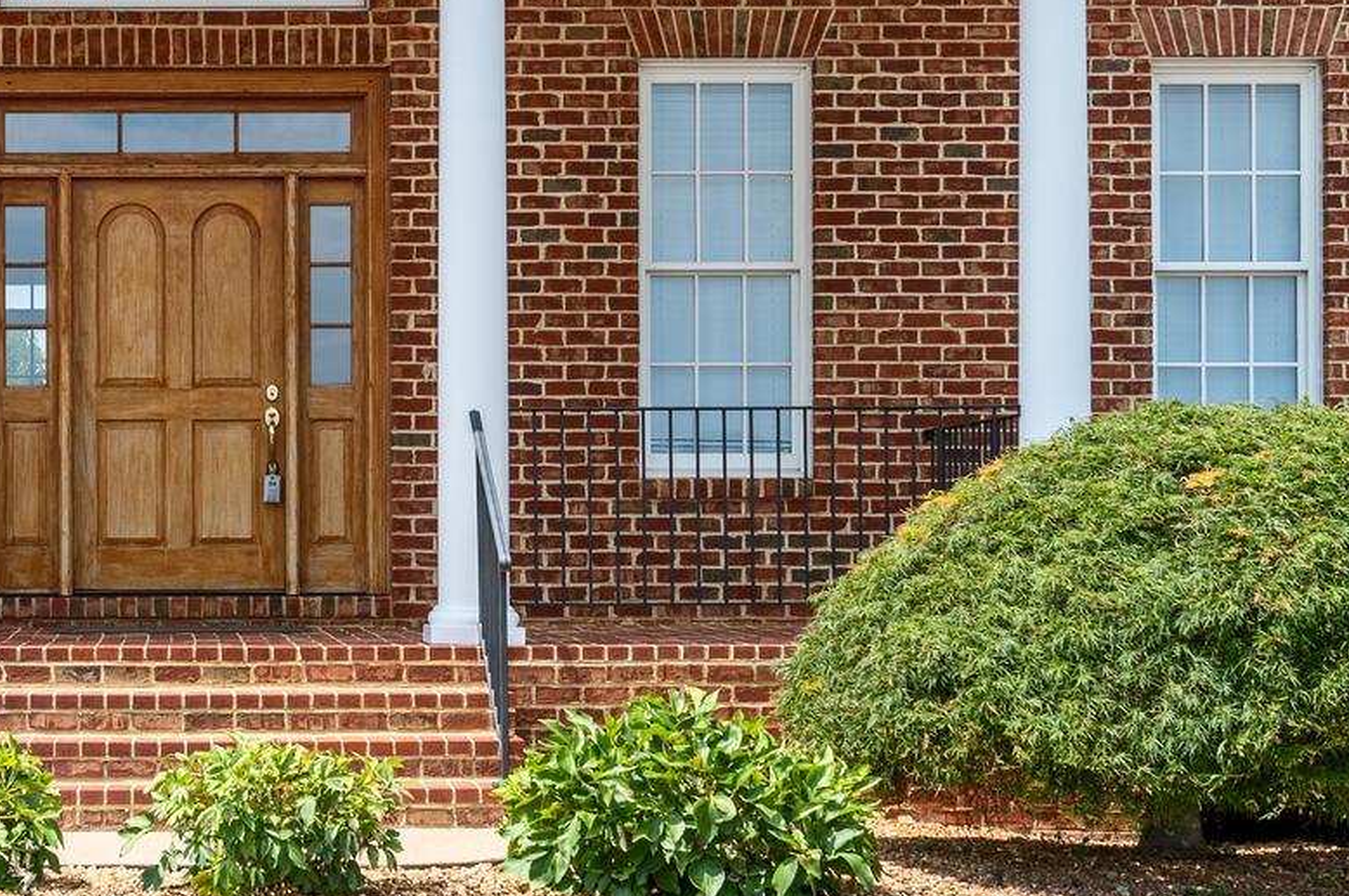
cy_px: 170
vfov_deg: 17.1
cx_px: 172
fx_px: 2957
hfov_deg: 25.0
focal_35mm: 79
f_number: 9
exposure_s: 1/200
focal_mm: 30
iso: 100
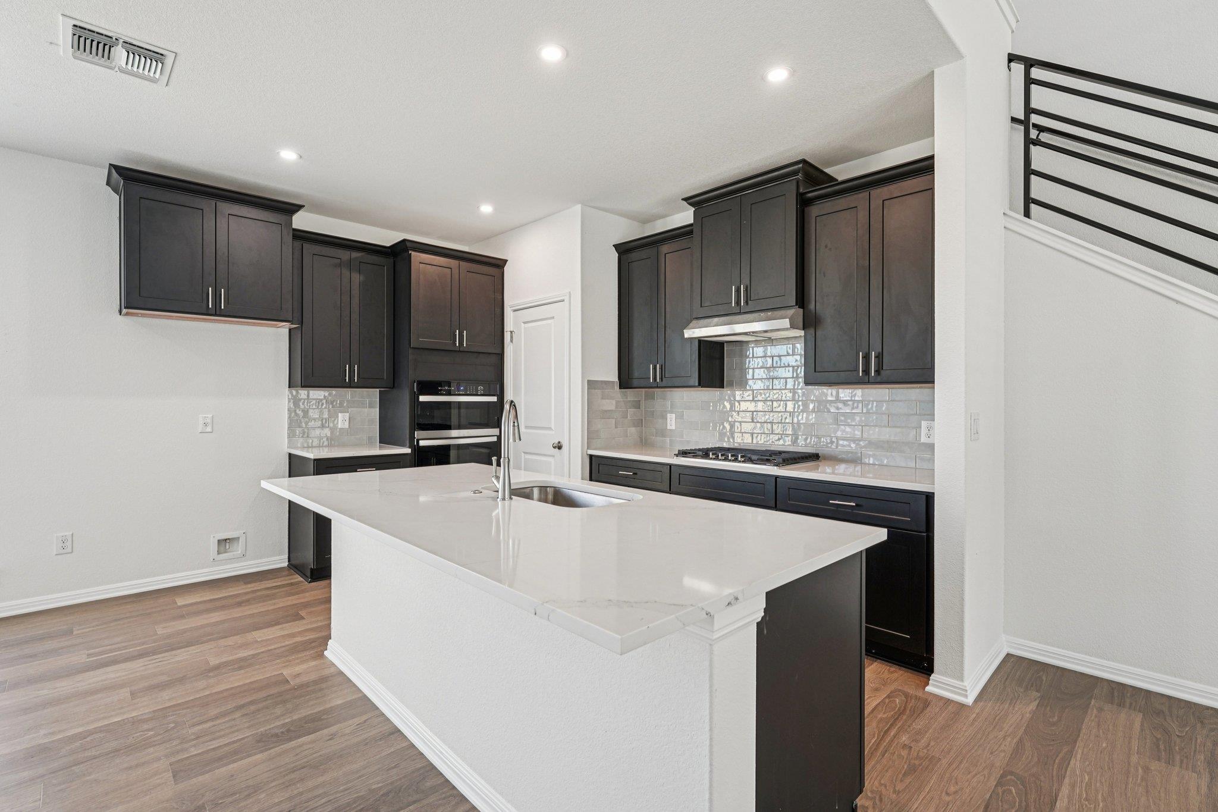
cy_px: 406
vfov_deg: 72.7
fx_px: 551
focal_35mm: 16
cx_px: 609
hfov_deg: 95.7
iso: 400
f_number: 8
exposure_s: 1/30
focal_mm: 16.3
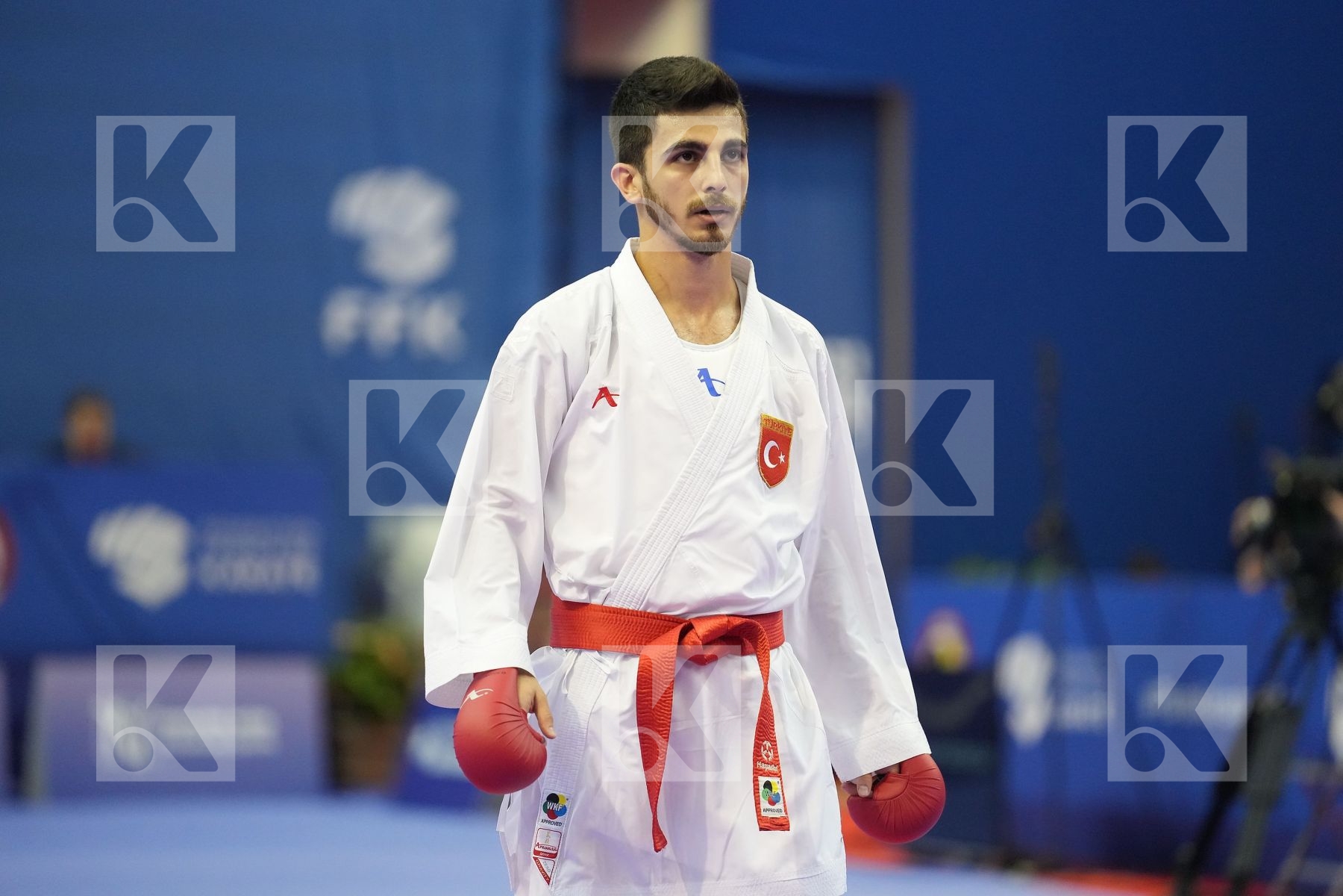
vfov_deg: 6.9
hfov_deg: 10.3
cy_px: 448
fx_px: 7461
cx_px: 672
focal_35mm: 200
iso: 4000
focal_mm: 200
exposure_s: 1/1000
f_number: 2.8
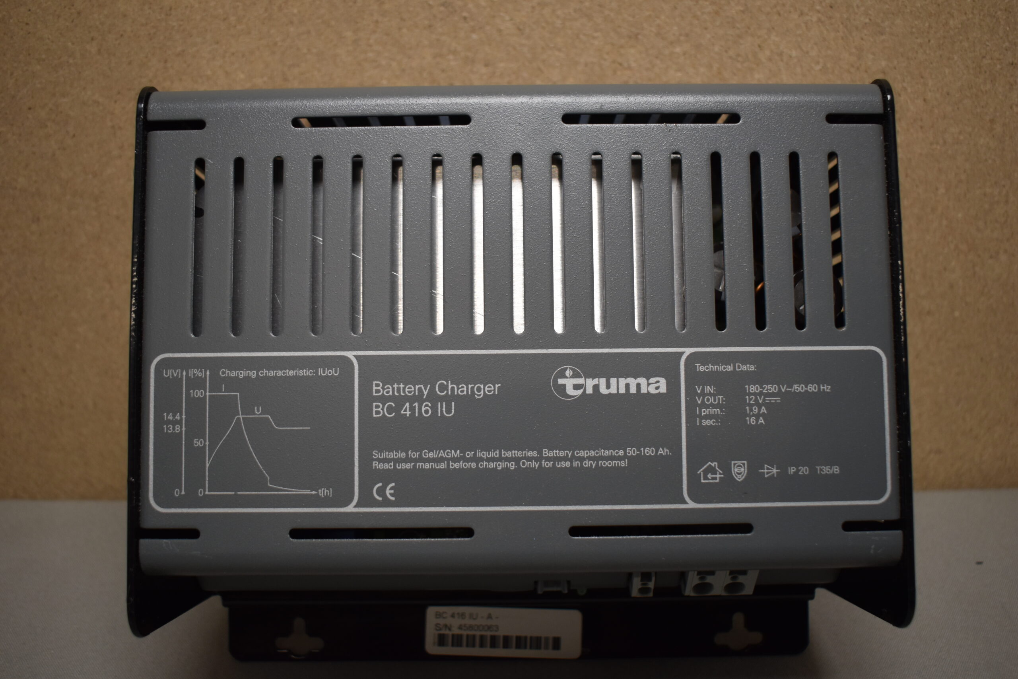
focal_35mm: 34
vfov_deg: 38.4
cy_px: 340
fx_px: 976
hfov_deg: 55.1
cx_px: 509
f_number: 3.8
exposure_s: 1/250
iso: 500
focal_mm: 23
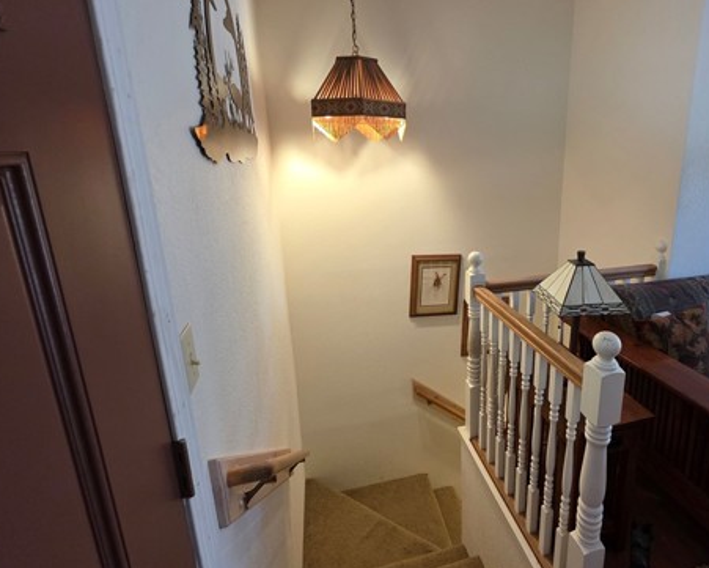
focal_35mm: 18
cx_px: 429
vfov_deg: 73.5
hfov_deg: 85.2
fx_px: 378
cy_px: 247
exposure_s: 1/60
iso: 400
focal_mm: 2.2
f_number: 1.9
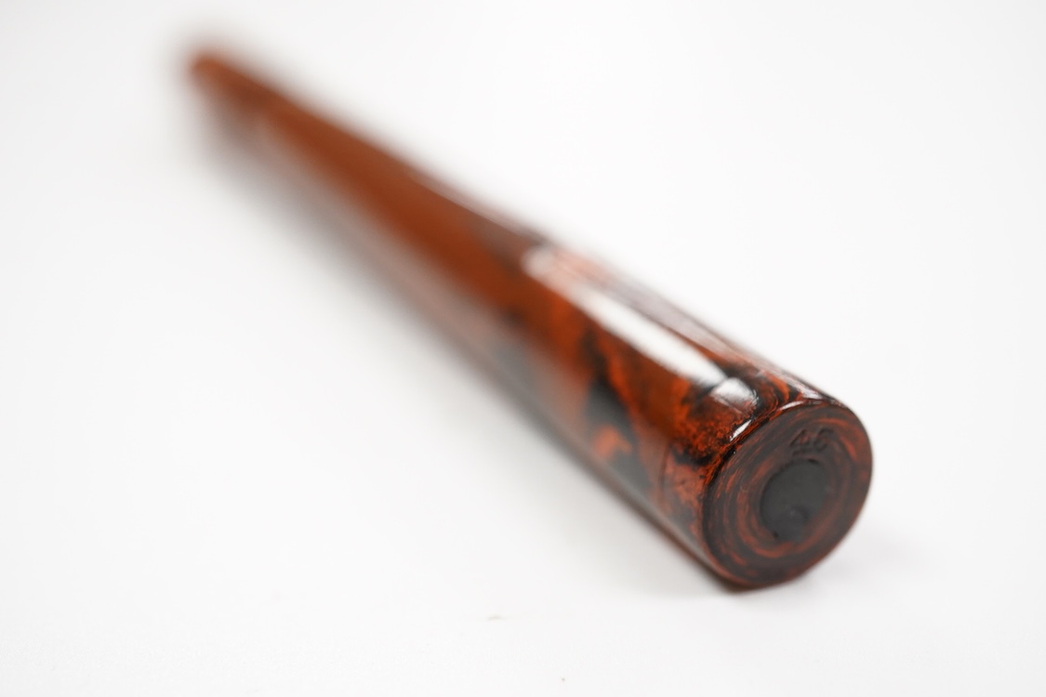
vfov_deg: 29.9
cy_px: 348
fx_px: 1307
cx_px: 523
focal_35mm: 45
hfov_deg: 43.6
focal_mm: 30
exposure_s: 1/200
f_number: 8
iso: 2500
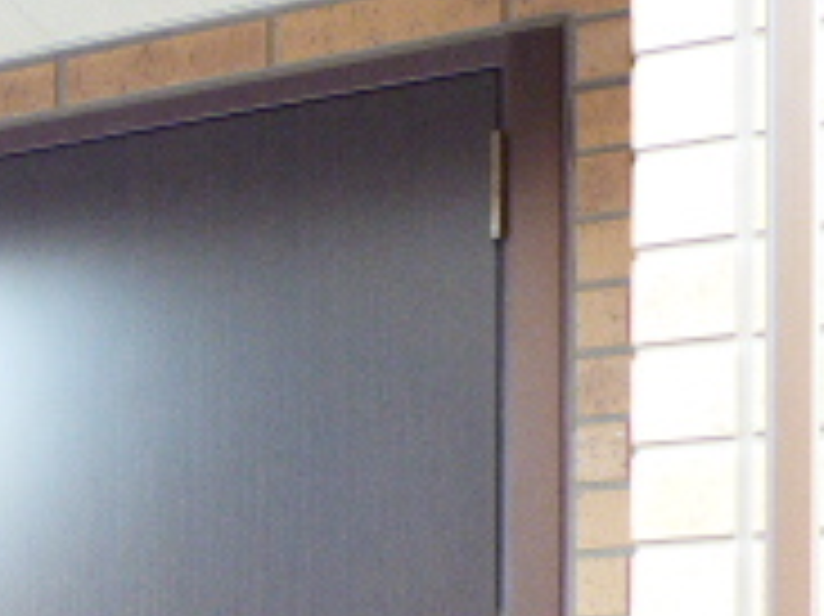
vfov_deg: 19.1
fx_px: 1665
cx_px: -5
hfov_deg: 26.3
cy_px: 850
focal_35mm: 70
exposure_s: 1/60
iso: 200
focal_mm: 3.58
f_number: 2.8
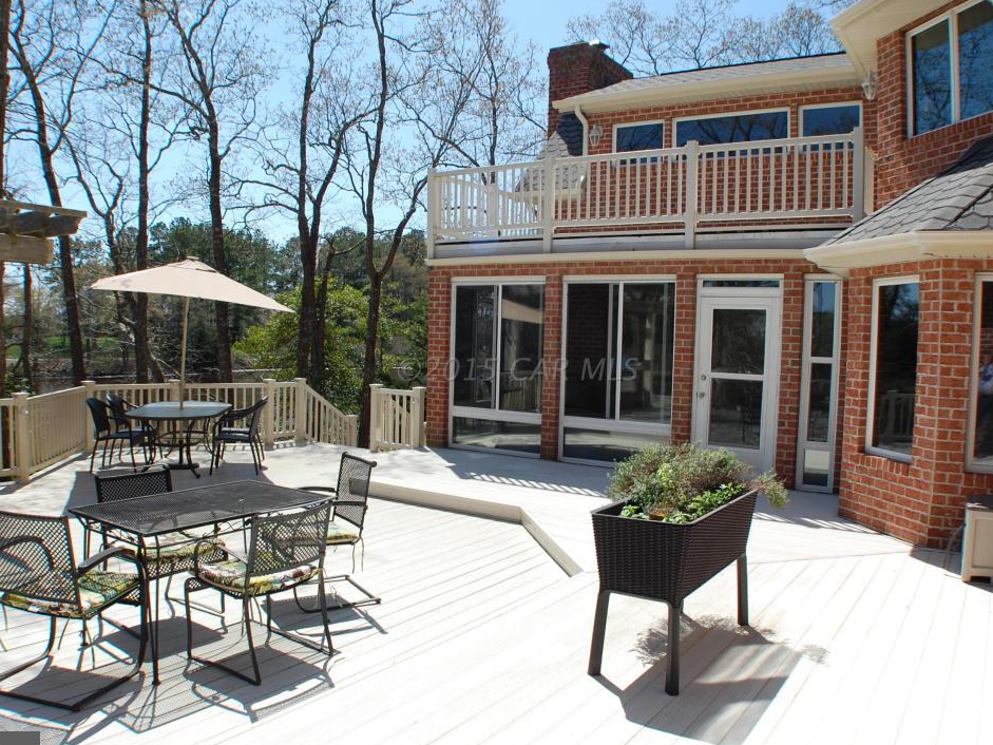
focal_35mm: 34
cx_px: 518
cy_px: 369
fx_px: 964
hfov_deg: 54.5
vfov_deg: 42.3
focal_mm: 19
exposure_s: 1/320
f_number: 9
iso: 200
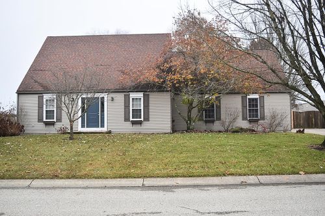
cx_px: 162
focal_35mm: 33
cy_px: 108
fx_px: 298
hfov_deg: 57.2
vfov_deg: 39.9
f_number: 4.5
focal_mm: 22
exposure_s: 1/80
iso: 400
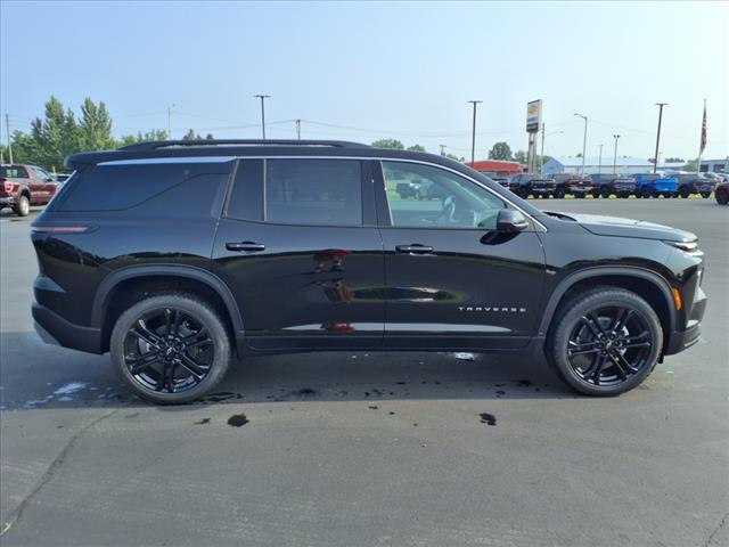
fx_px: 569
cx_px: 364
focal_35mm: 27
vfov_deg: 51.4
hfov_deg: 65.3
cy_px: 274
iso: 40
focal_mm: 3.58
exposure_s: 1/1429
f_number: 1.9
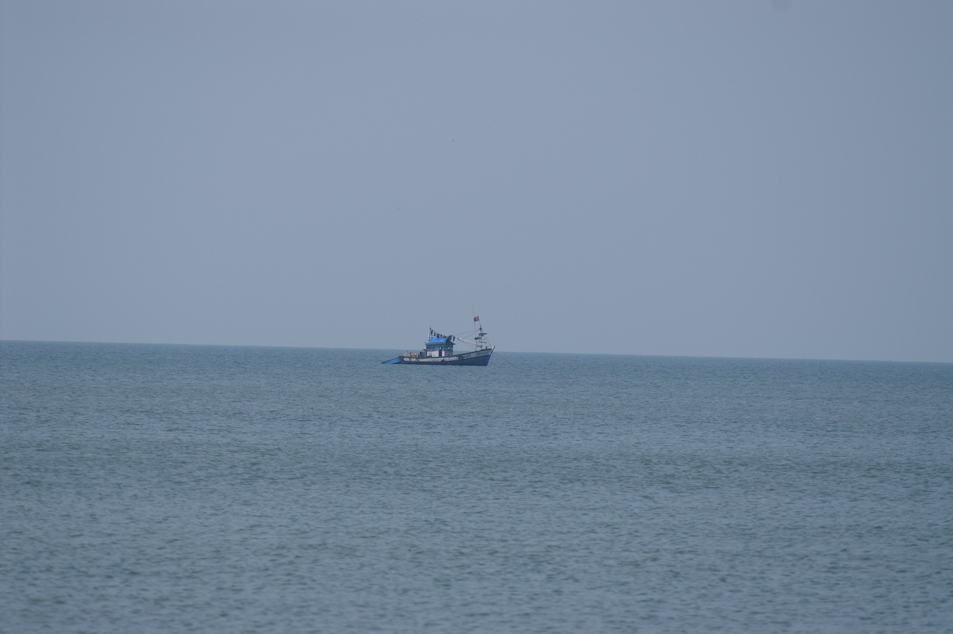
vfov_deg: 3.0
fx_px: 11902
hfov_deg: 4.6
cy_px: 317
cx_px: 476
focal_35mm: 450
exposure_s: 1/2000
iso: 200
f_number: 7.1
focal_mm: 300
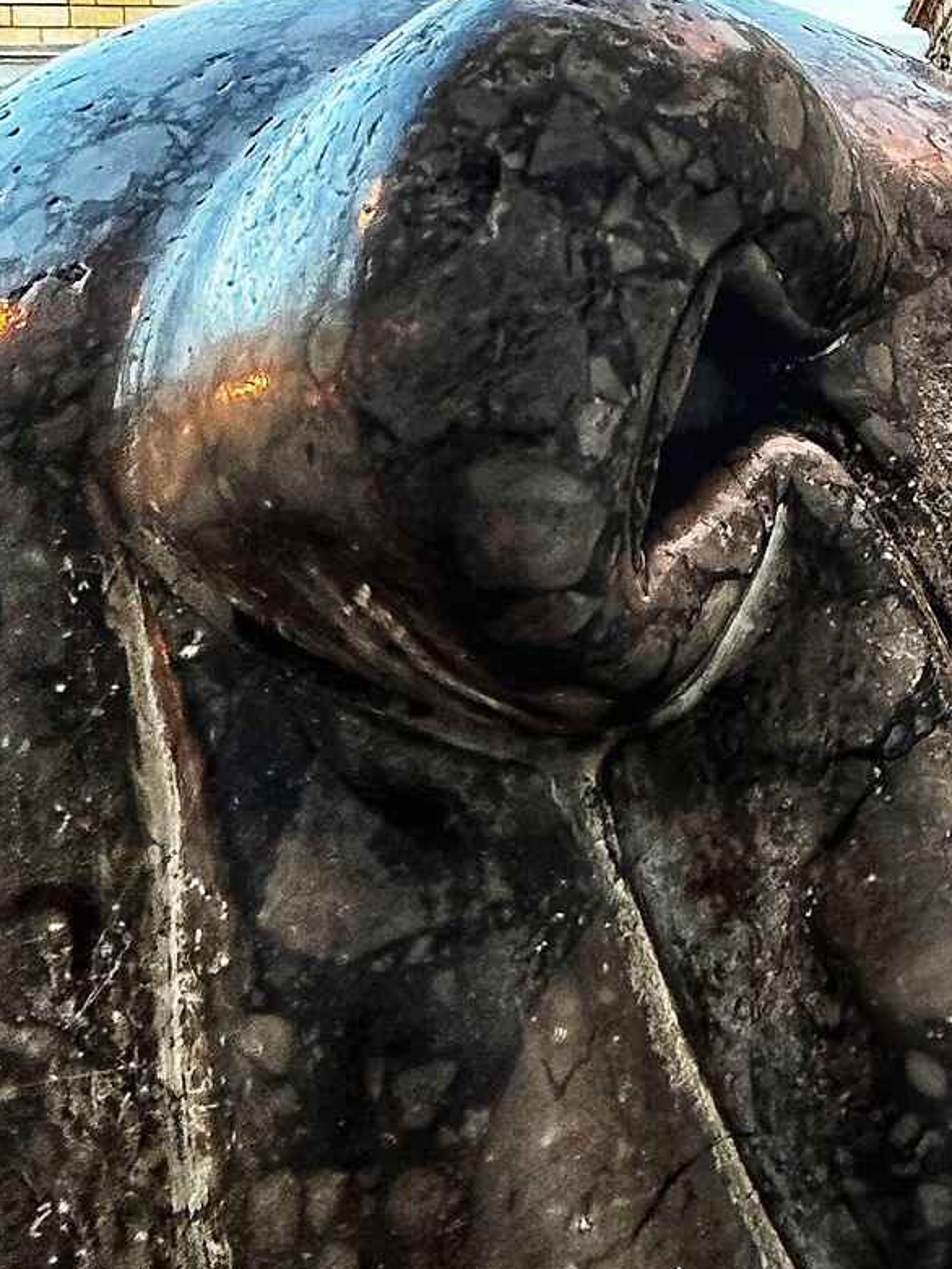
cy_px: 499
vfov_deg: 43.6
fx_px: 1576
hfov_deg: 25.7
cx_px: 1405
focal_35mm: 43
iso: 250
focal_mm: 2.22
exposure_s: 1/100
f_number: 2.2
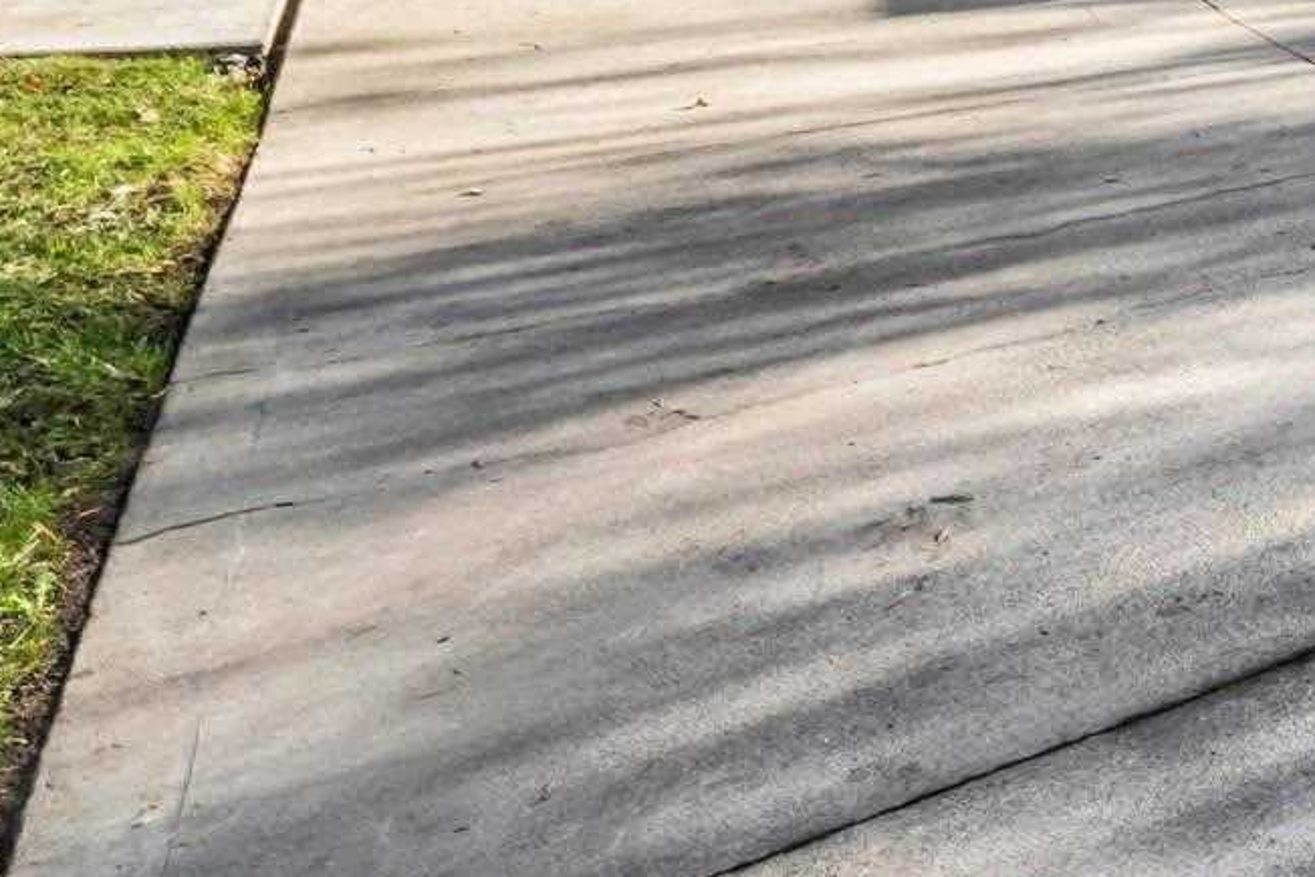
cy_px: -261
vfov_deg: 25.3
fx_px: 1681
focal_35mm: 46
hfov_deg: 28.9
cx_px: 1926
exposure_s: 1/500
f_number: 8
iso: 800
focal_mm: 12
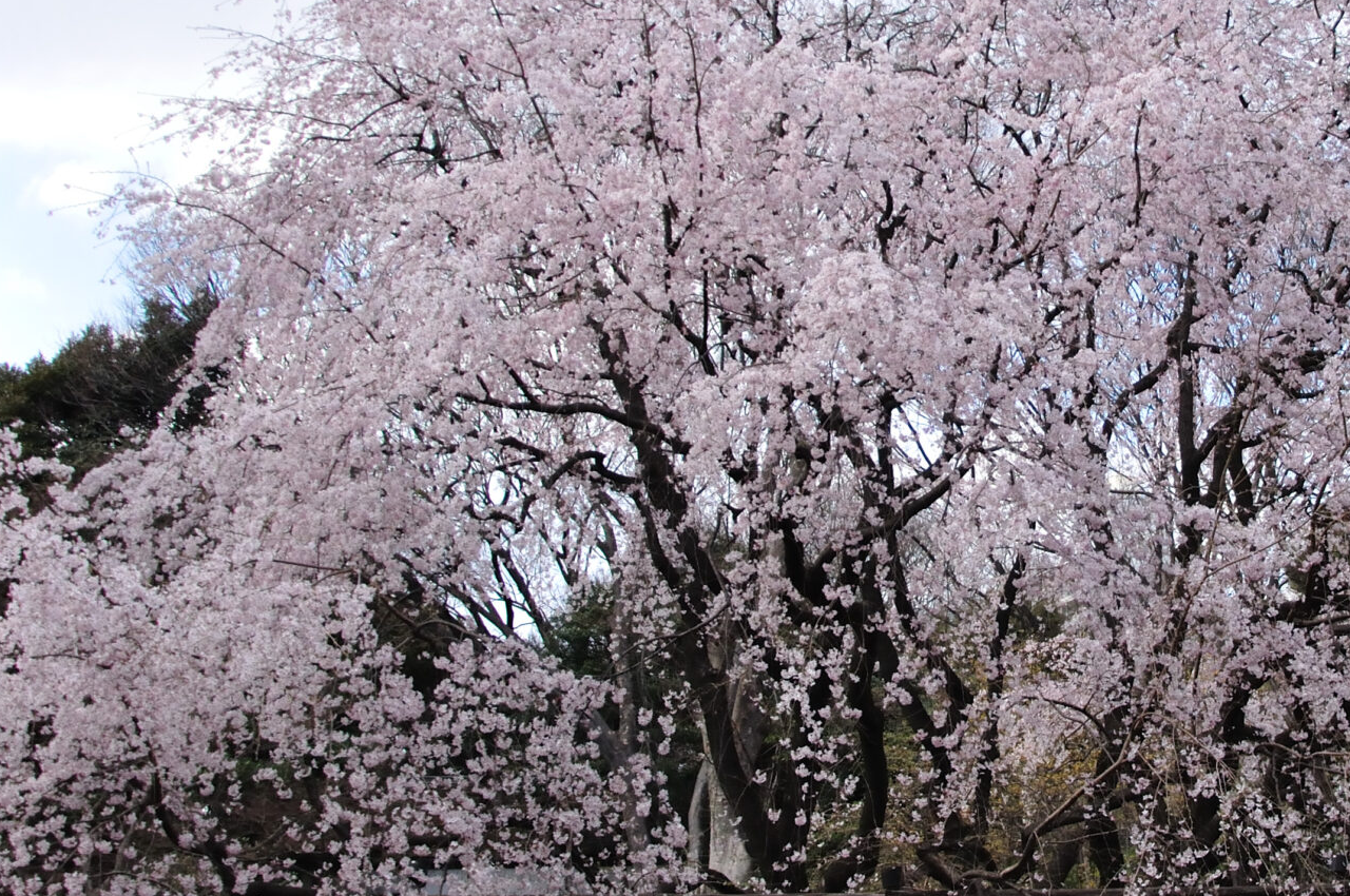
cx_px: 1040
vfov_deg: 24.9
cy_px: 343
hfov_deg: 35.9
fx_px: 2022
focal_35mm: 54
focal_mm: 18
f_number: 3.5
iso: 800
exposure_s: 1/2500
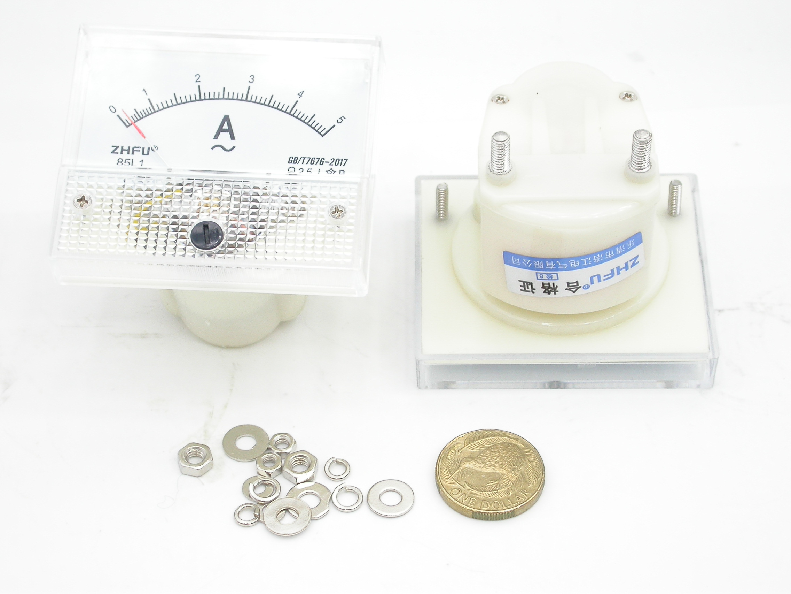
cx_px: 396
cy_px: 297
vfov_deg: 14.8
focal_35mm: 100
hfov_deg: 19.6
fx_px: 2285
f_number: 3.9
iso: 100
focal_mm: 20.8
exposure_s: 1/69.3
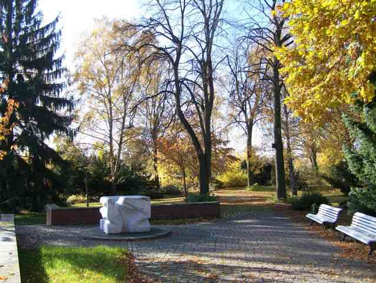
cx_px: 188
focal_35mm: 38
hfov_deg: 48.9
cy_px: 142
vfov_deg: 37.8
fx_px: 413
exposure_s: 1/320
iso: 80
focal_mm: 6.3
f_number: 2.8
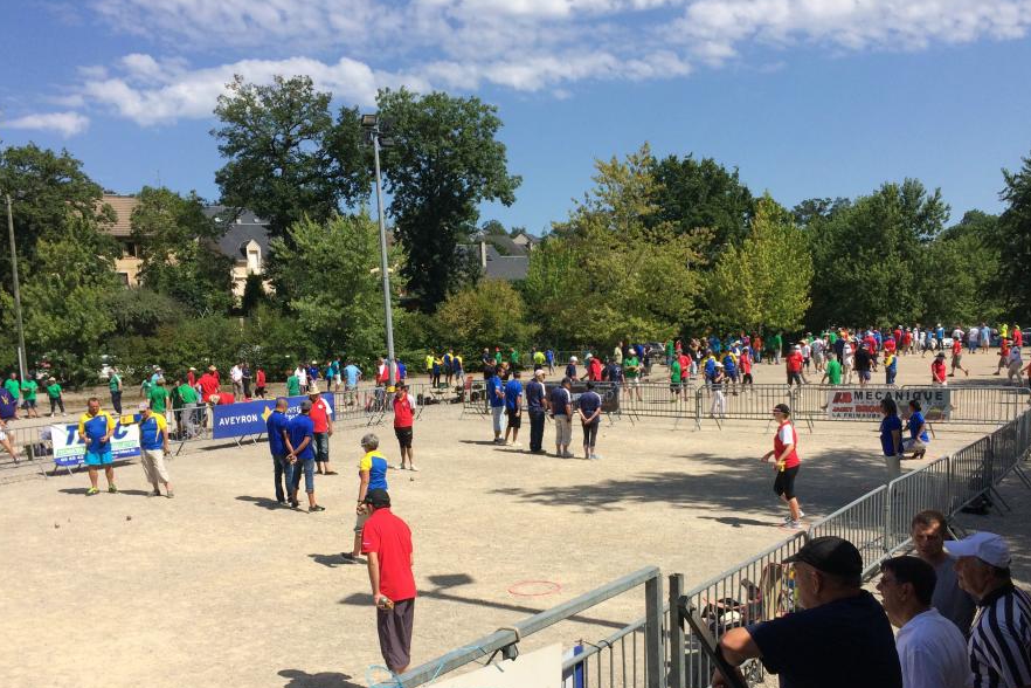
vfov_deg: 37.6
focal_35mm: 35
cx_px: 514
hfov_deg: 54.4
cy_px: 440
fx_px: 1002
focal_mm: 4.15
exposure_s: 1/3165
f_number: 2.2
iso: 32
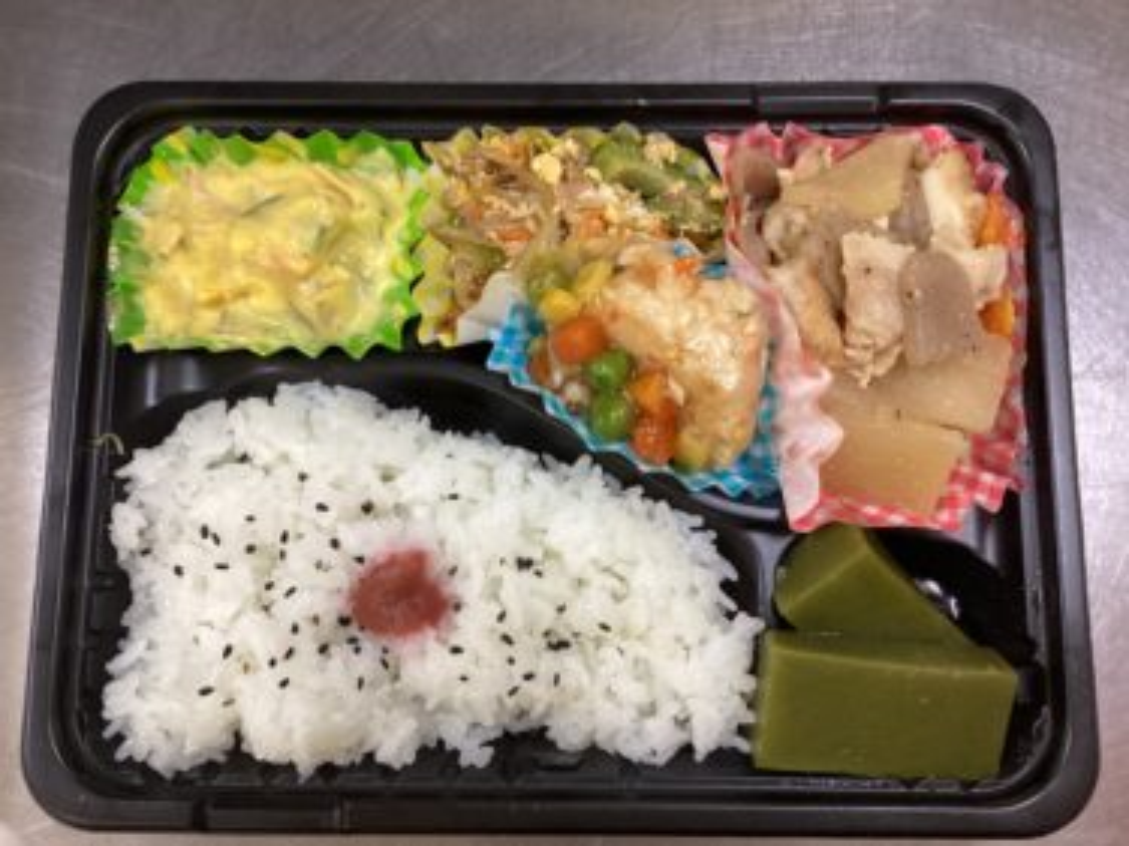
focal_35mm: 31
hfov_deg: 58.4
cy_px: 423
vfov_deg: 45.4
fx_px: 1011
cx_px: 564
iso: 160
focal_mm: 3.3
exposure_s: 1/60
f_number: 2.4
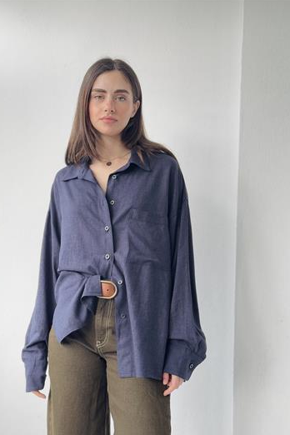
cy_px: 218
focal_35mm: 51
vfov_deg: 38.9
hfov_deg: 26.5
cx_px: 144
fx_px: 616
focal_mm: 6.76
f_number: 1.78
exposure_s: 1/218
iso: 50
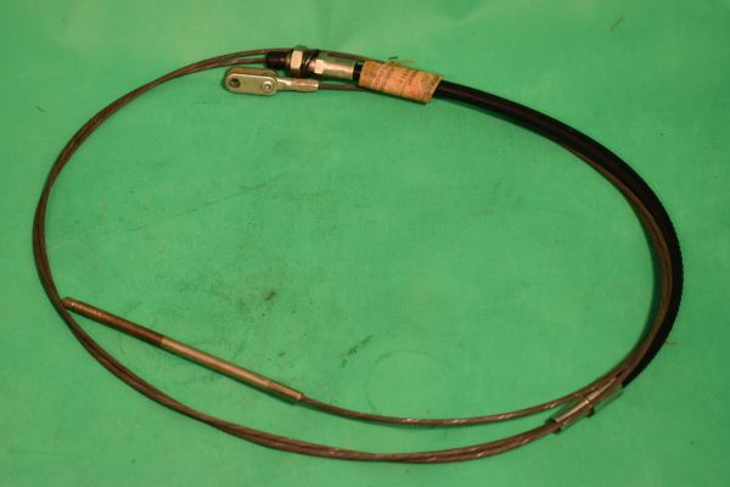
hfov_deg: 28.1
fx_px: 1460
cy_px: 244
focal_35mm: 72
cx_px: 365
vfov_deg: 18.9
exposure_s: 1/160
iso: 400
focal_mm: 48
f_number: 6.3
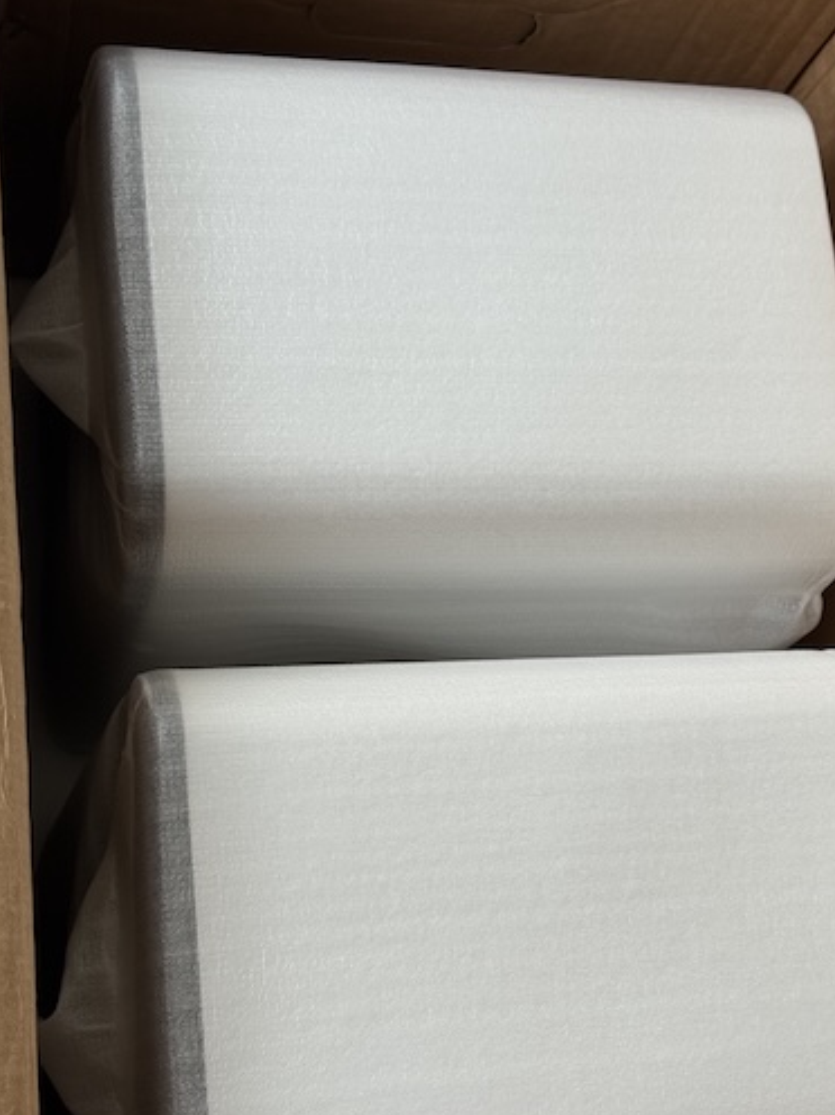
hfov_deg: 25.2
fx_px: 1868
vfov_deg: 33.1
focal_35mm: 58
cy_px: 671
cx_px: 480
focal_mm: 6.76
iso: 50
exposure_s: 1/197
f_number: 1.78
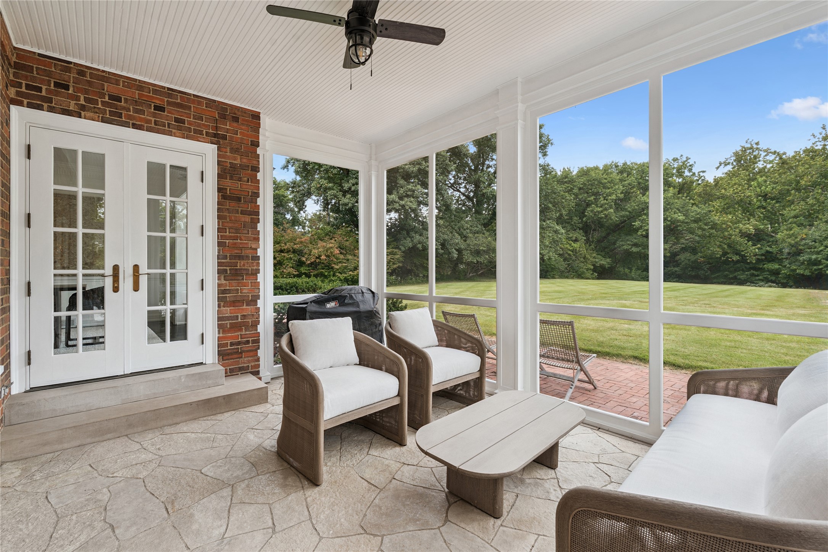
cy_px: 276
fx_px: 368
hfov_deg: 96.7
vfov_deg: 73.7
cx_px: 414
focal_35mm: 16
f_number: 9
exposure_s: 1/20
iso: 80
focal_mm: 16
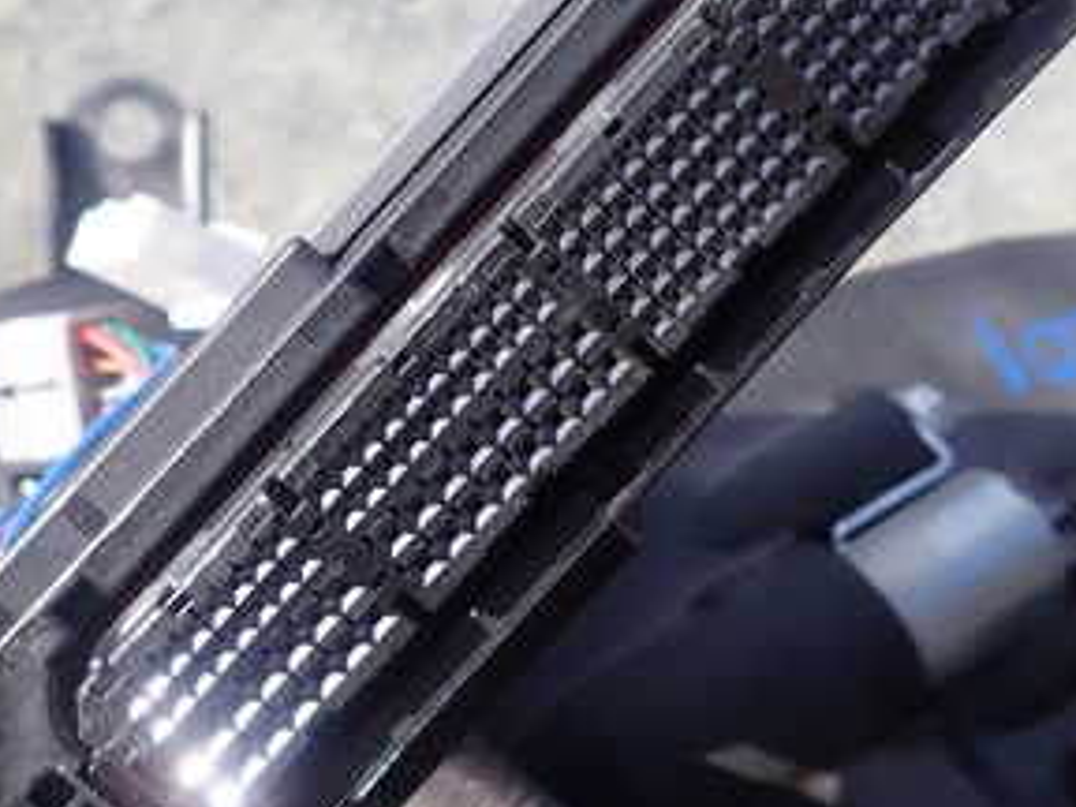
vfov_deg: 28.0
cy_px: 321
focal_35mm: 52
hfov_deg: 36.8
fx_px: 1616
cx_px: 482
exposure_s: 1/500
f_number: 2.8
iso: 100
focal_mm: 4.5
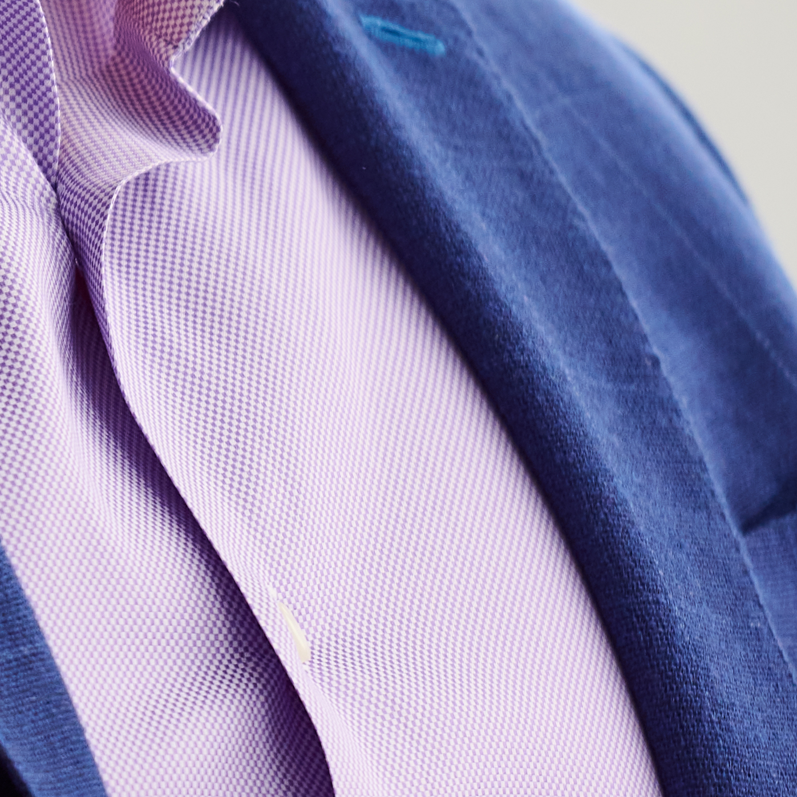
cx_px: -487
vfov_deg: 2.0
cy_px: -28
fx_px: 22897
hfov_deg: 2.0
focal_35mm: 879
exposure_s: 1/320
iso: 250
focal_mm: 175
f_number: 3.5
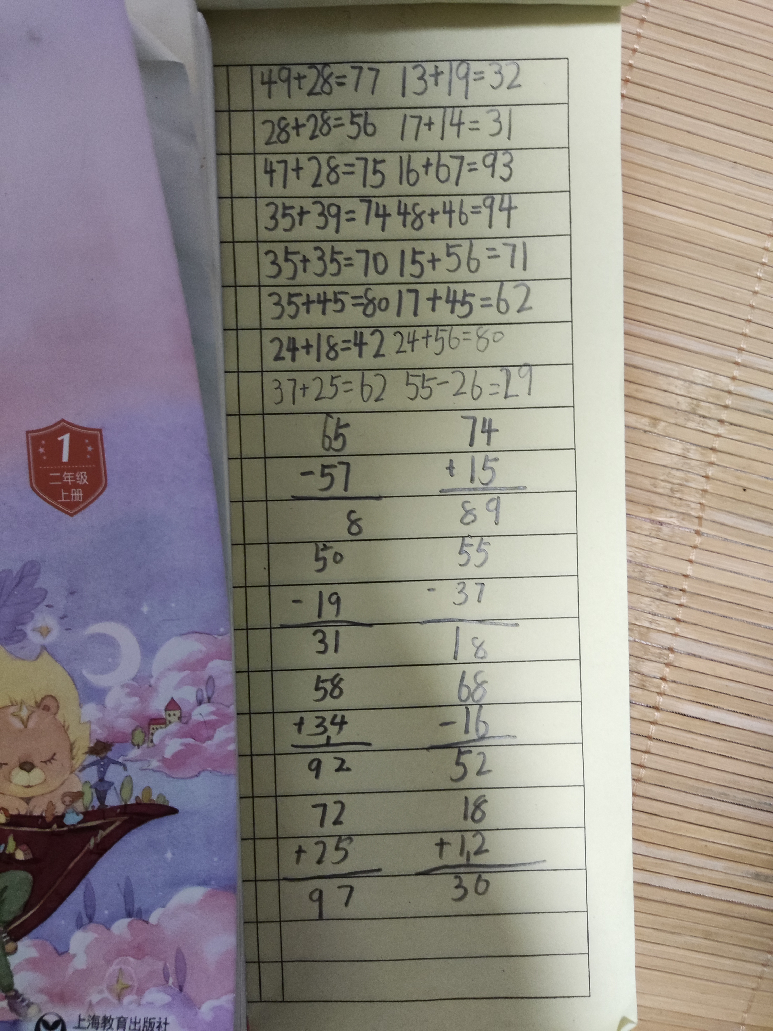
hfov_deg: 54.9
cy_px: 516
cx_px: 386
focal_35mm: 25
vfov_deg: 69.4
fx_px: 744
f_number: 1.79
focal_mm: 4.71
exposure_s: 1/33
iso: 889
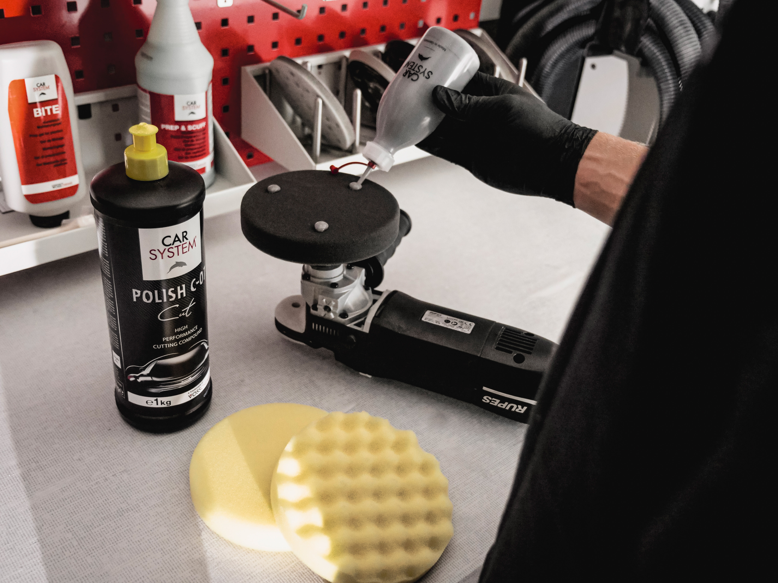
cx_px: 389
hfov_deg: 54.0
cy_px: 292
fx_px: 764
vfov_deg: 41.8
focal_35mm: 34
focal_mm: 17
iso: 3200
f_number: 2.8
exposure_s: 1/50
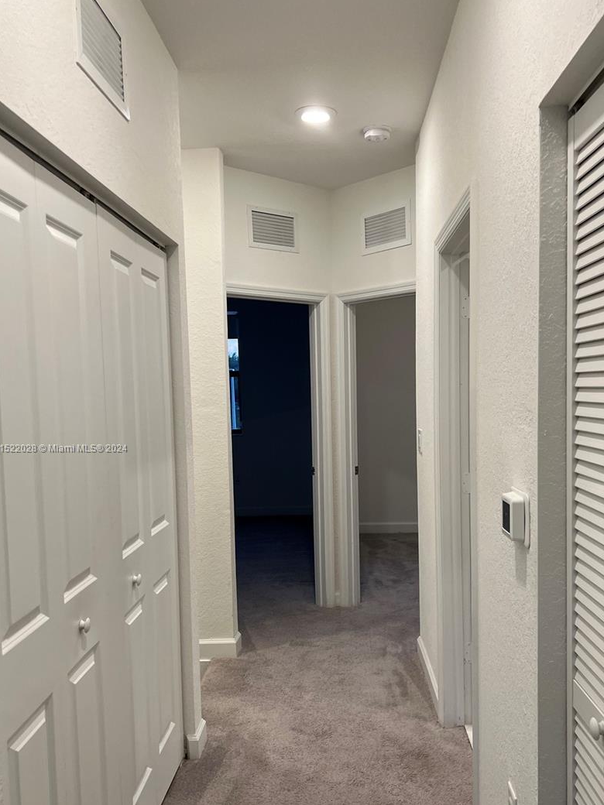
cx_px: 334
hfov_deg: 46.7
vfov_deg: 59.8
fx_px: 698
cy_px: 449
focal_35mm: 30
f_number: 1.5
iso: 100
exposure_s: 1/120
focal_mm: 5.7
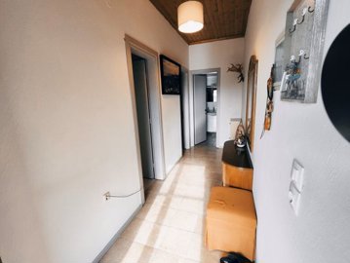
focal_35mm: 15
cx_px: 175
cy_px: 132
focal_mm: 1.65
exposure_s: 1/100
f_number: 2.2
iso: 80
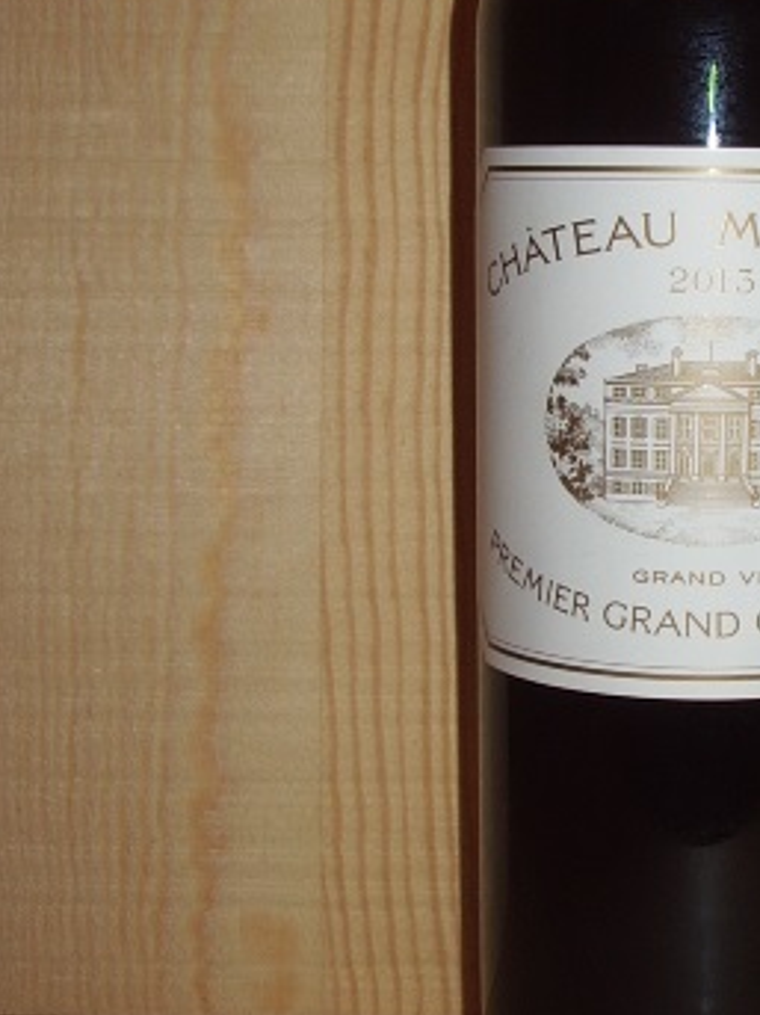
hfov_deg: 20.3
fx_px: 2080
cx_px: 701
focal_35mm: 71
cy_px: 287
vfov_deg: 27.1
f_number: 4.3
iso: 50
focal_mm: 5.8
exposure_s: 1/40
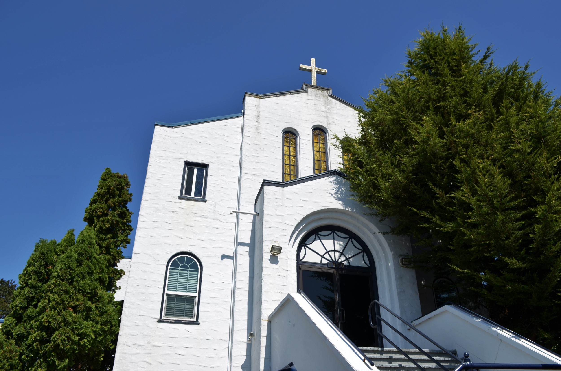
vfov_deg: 47.7
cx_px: 280
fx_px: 420
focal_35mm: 27
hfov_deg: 67.5
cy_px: 186
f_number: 8
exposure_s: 1/400
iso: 100
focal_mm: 18
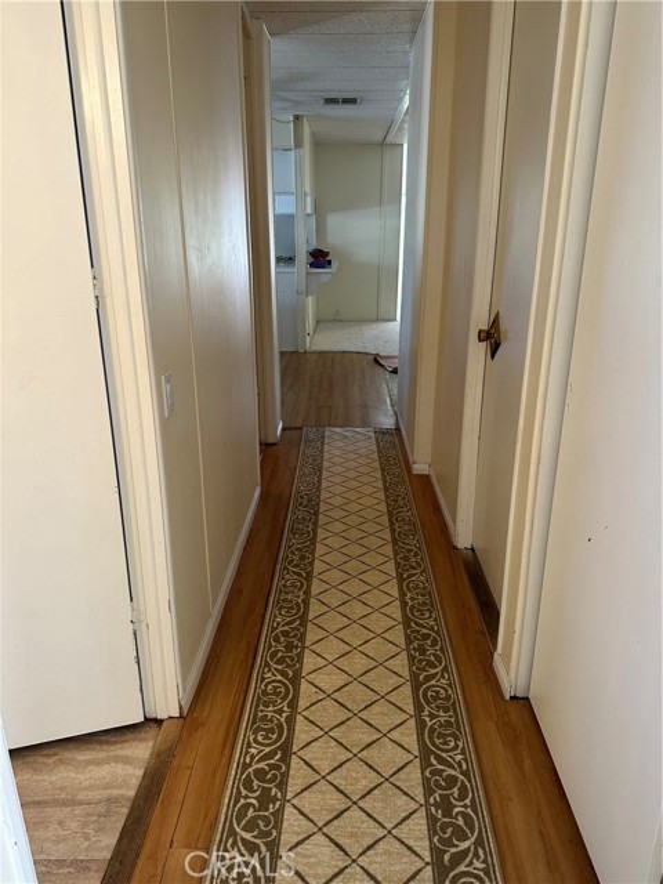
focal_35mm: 24
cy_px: 442
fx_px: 613
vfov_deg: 71.6
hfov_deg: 56.8
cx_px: 332
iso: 160
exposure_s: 1/60
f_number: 1.78
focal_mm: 6.86
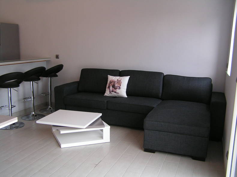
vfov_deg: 37.7
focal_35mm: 38
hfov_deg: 49.0
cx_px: 118
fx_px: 260
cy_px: 88
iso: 80
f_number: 2.8
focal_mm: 6.3
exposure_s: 1/40
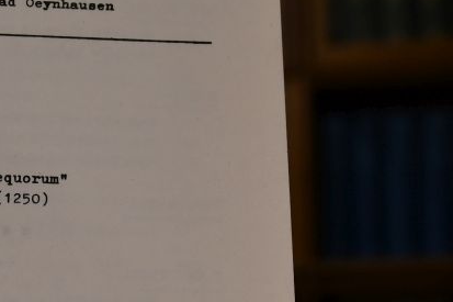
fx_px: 1534
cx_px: 133
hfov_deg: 16.7
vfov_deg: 11.0
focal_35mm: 122
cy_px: 384
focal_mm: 24
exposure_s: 1/250
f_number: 5.6
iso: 400
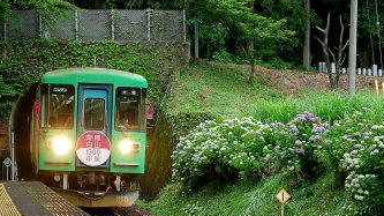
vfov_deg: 18.2
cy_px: 82
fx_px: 672
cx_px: 116
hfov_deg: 31.6
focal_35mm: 66
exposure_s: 1/200
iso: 640
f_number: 4.5
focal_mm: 28
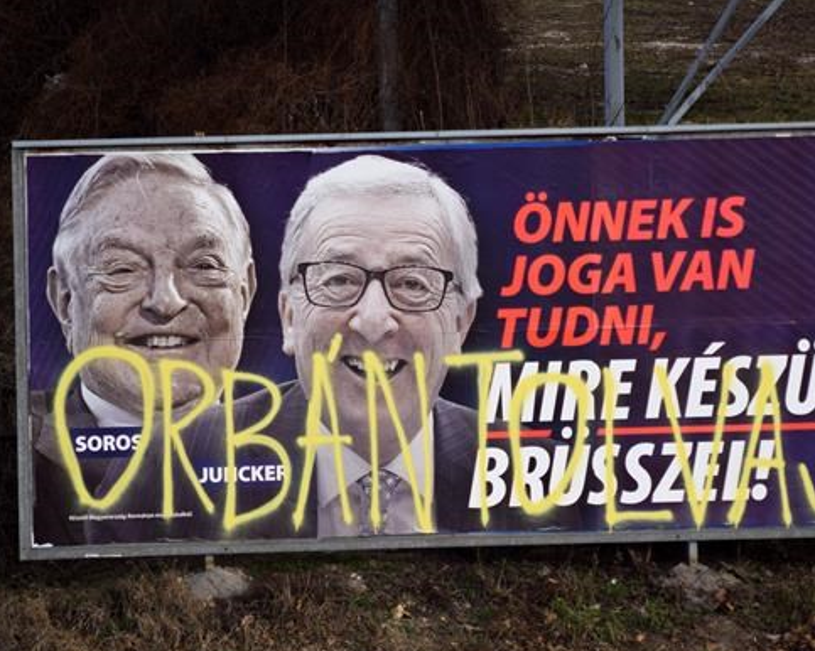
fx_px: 7764
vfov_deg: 4.8
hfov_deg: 6.0
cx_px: 474
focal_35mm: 322
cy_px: 333
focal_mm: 170
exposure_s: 1/1250
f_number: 5
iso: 400
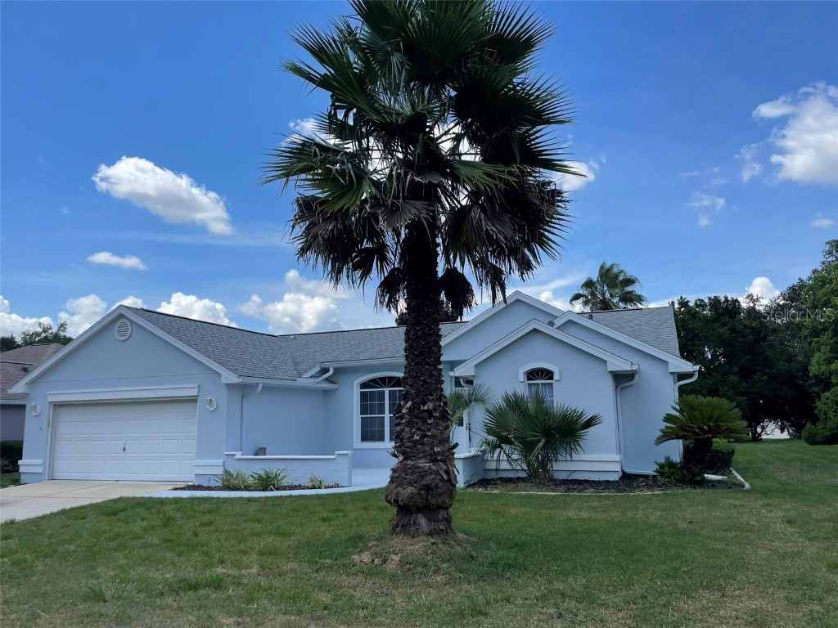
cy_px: 314
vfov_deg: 53.1
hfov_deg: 67.3
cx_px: 419
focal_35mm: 26
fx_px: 629
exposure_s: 1/2959
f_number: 1.6
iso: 32
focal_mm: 4.2
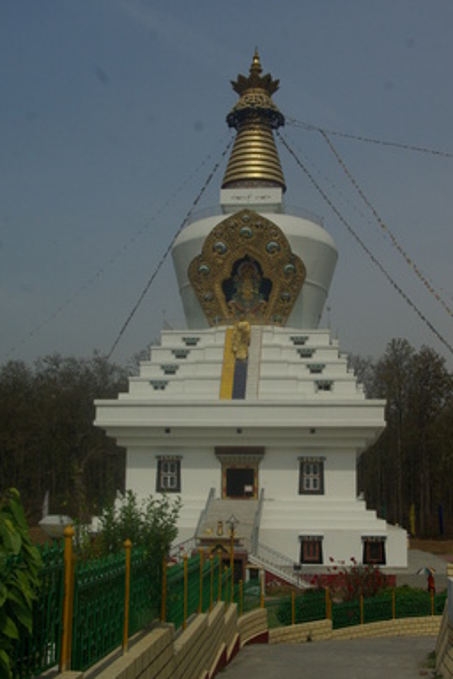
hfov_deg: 29.8
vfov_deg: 43.6
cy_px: 357
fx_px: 849
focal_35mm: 45
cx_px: 251
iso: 200
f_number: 8
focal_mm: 24
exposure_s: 1/500
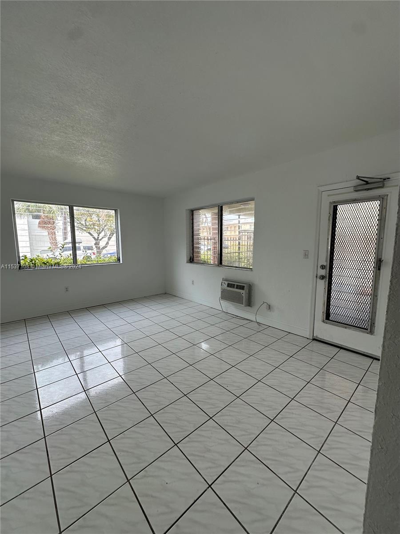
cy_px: 267
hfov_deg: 85.7
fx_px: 216
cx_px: 200
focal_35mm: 14
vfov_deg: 102.1
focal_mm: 2.22
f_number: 2.2
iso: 40
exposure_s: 1/145
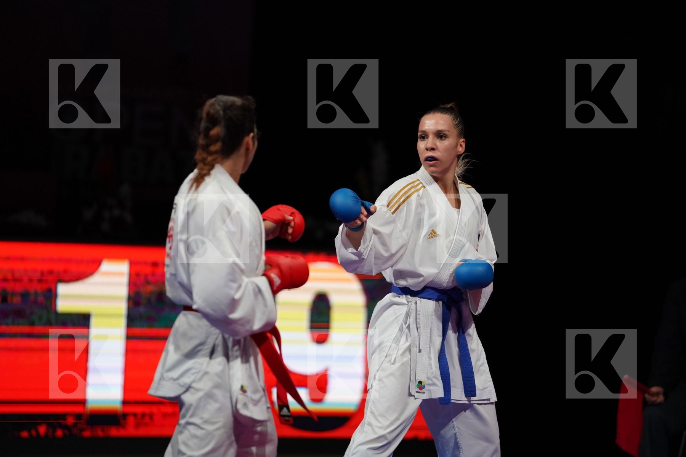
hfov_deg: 10.3
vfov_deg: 6.9
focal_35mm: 200
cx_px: 343
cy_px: 228
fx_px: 3811
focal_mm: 200
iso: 2000
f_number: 2.8
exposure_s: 1/1000
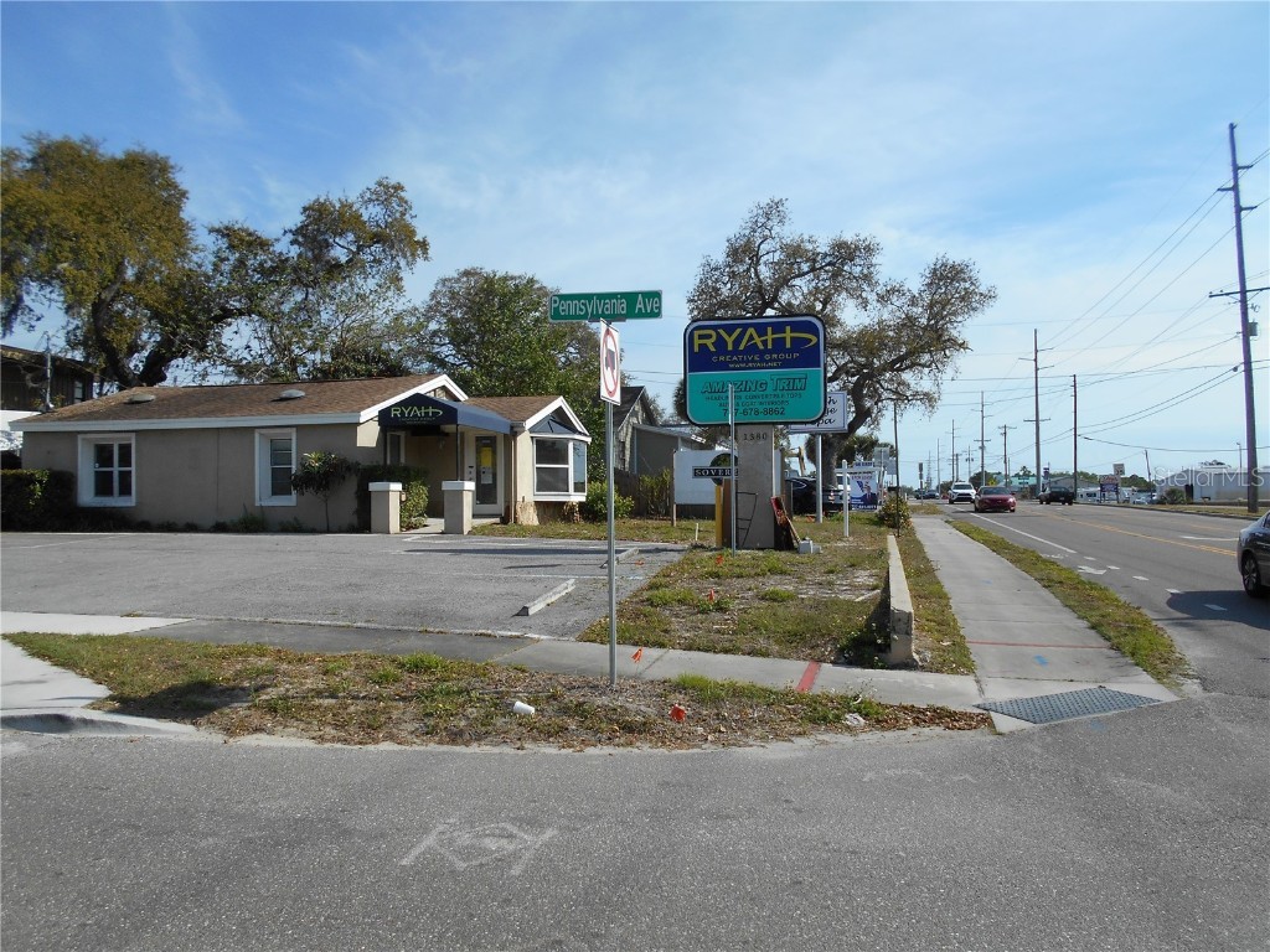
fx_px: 954
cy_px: 476
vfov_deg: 53.1
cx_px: 635
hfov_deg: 67.3
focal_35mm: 26
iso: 80
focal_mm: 4.6
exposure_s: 1/1250
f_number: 3.2
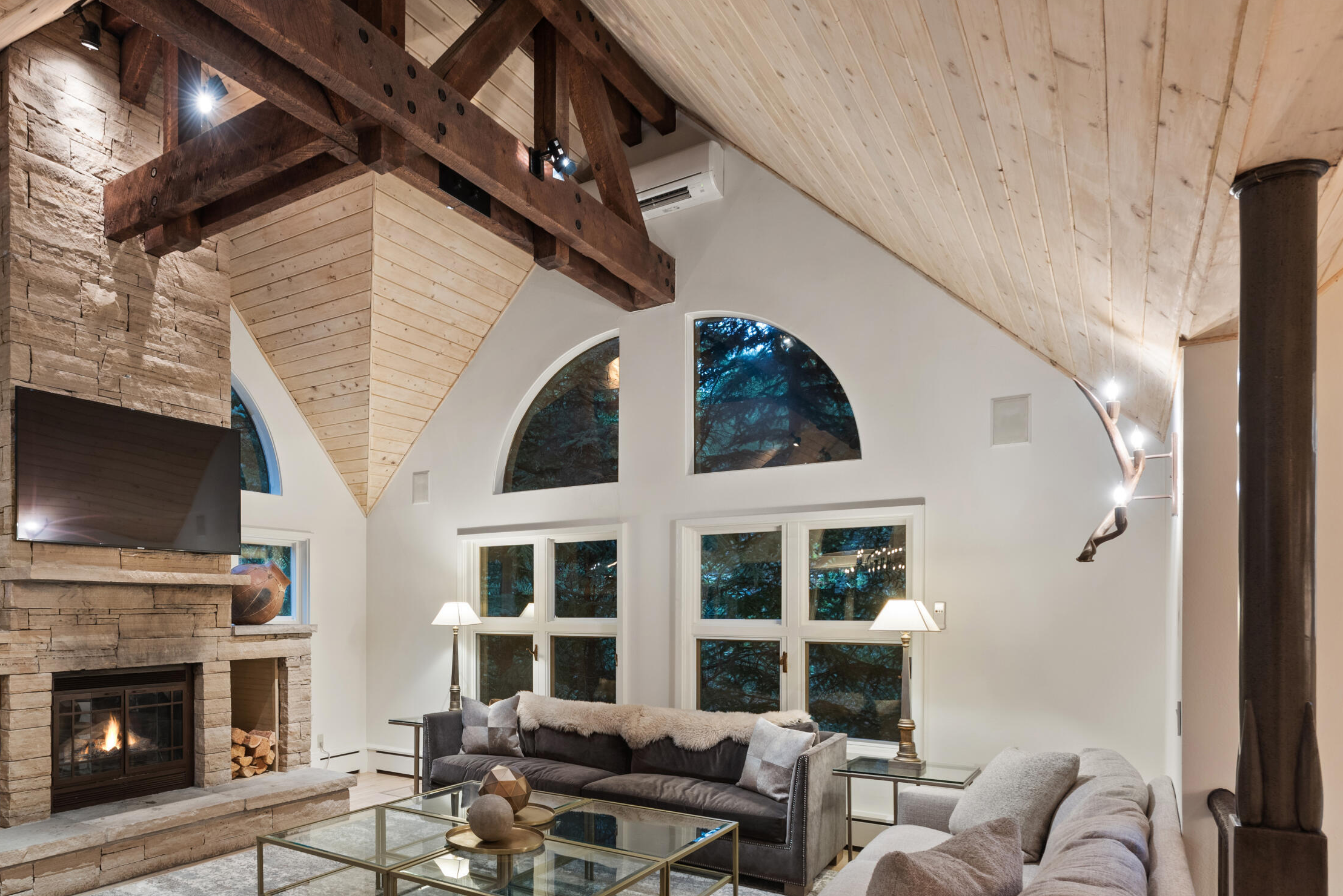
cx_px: 455
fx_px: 858
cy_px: 583
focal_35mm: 23
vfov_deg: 54.2
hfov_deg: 73.9
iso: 500
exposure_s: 1.3
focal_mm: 17
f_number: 7.1
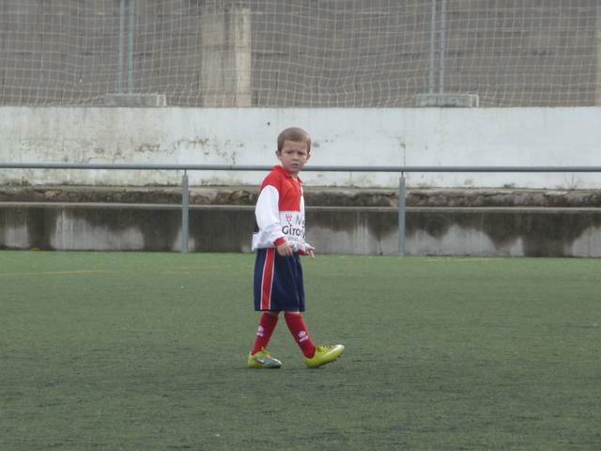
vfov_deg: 3.9
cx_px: 300
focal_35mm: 379
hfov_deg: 5.2
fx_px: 6580
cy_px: 226
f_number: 4.9
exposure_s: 1/200
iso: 100
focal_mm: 47
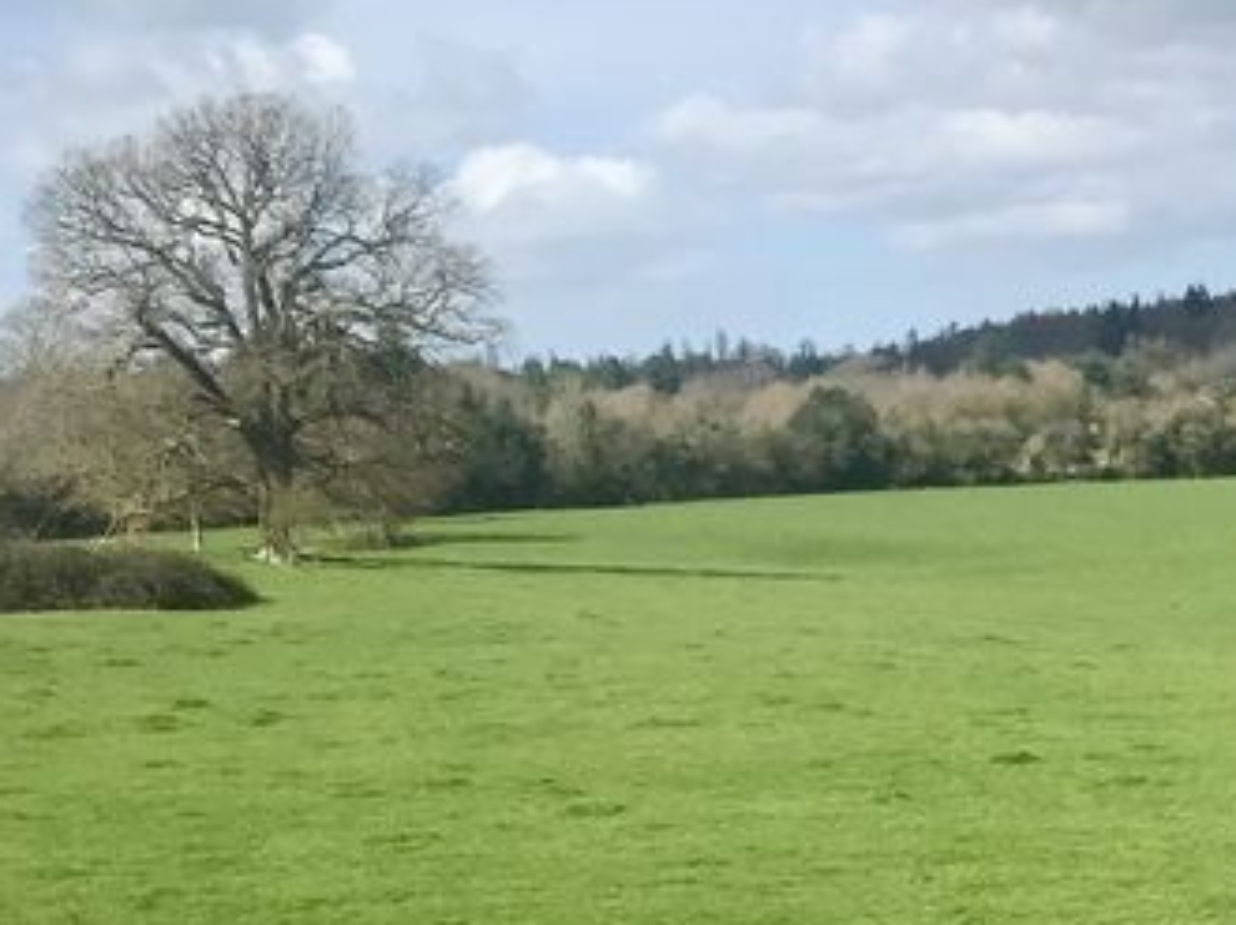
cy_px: 974
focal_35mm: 87
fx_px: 3104
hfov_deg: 21.2
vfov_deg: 16.5
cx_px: 1405
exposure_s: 1/2740
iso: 20
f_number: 1.8
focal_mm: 3.99
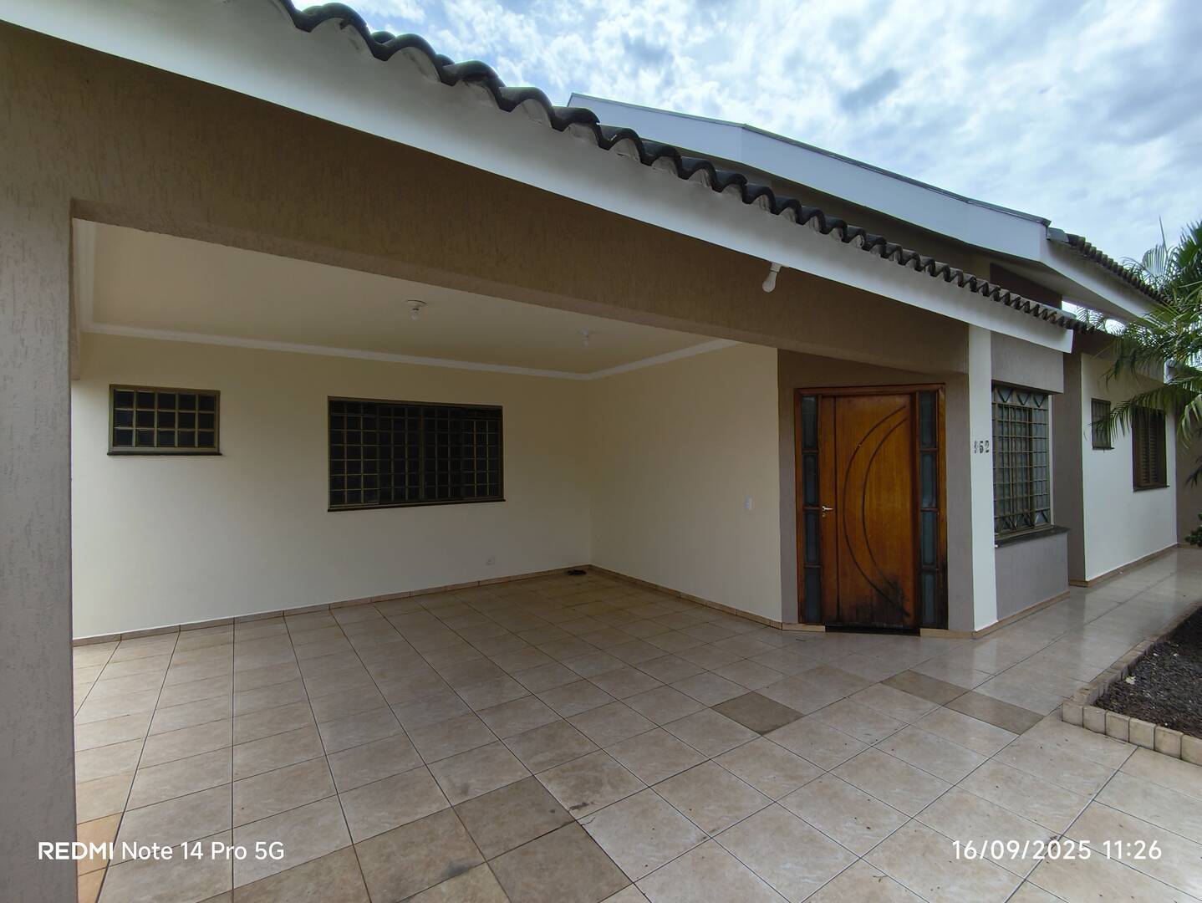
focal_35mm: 15
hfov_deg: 98.1
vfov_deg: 81.8
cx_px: 601
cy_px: 452
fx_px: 521
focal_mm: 1.65
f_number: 2.2
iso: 50
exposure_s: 1/537
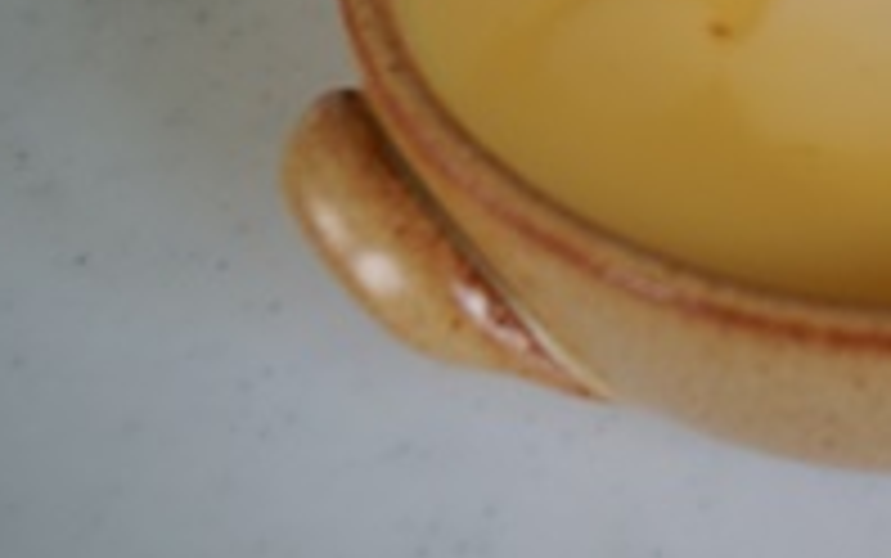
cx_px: 878
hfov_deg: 23.9
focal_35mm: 83
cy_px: 27
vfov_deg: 15.5
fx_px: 2017
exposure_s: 1/20
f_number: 4
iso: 400
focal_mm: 24
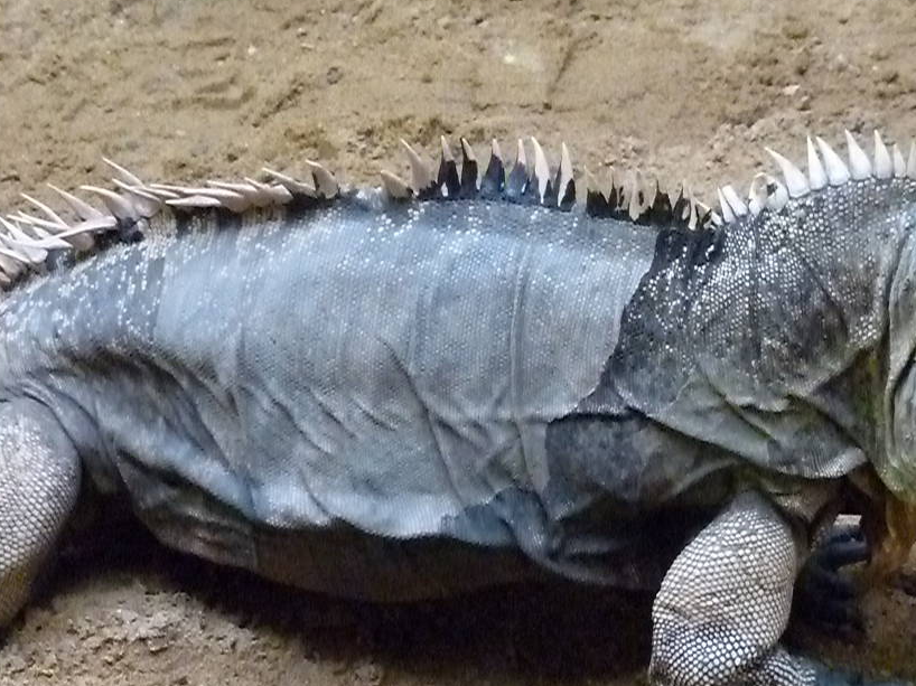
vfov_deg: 11.0
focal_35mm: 135
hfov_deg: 14.6
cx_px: 614
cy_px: 377
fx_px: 3571
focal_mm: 12.4
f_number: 3.3
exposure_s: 1/80
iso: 1600
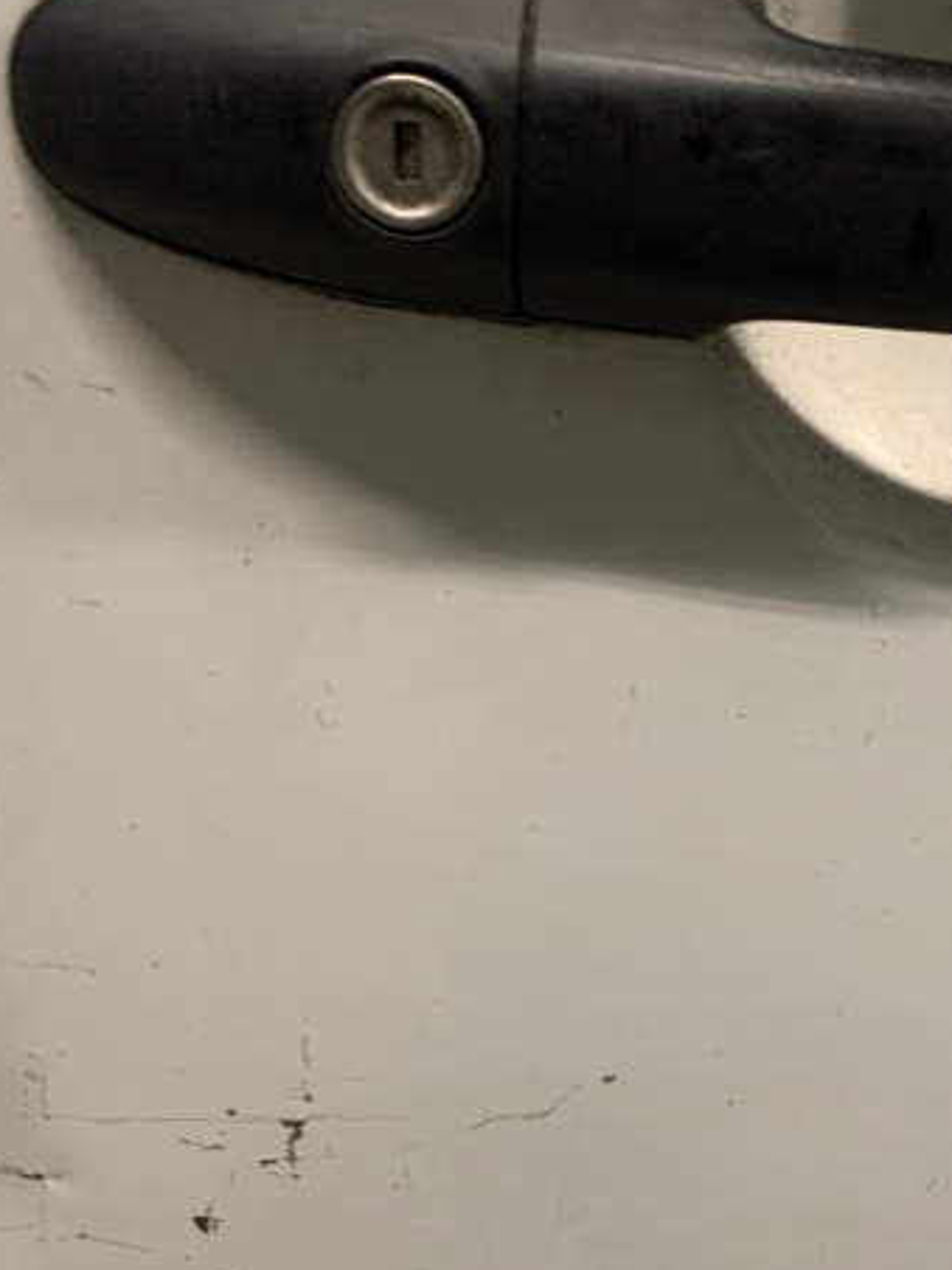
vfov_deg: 40.4
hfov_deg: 31.0
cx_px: 713
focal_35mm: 46
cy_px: 905
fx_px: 1687
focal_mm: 4.25
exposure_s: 1/40
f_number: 1.8
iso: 400
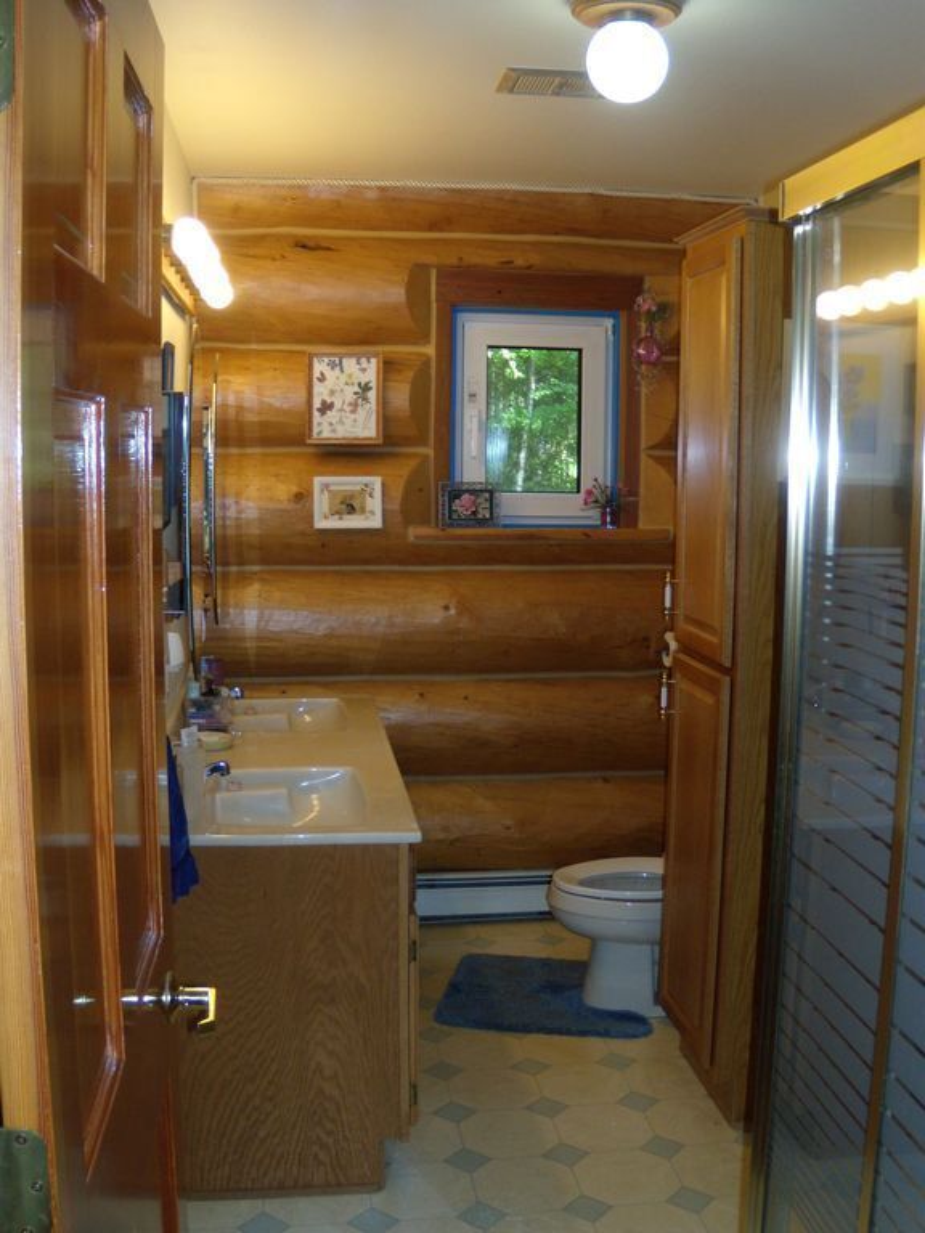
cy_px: 616
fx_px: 1283
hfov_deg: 39.7
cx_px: 462
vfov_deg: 51.4
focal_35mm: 36
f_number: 3.6
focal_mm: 6.4
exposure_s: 1/30
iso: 125
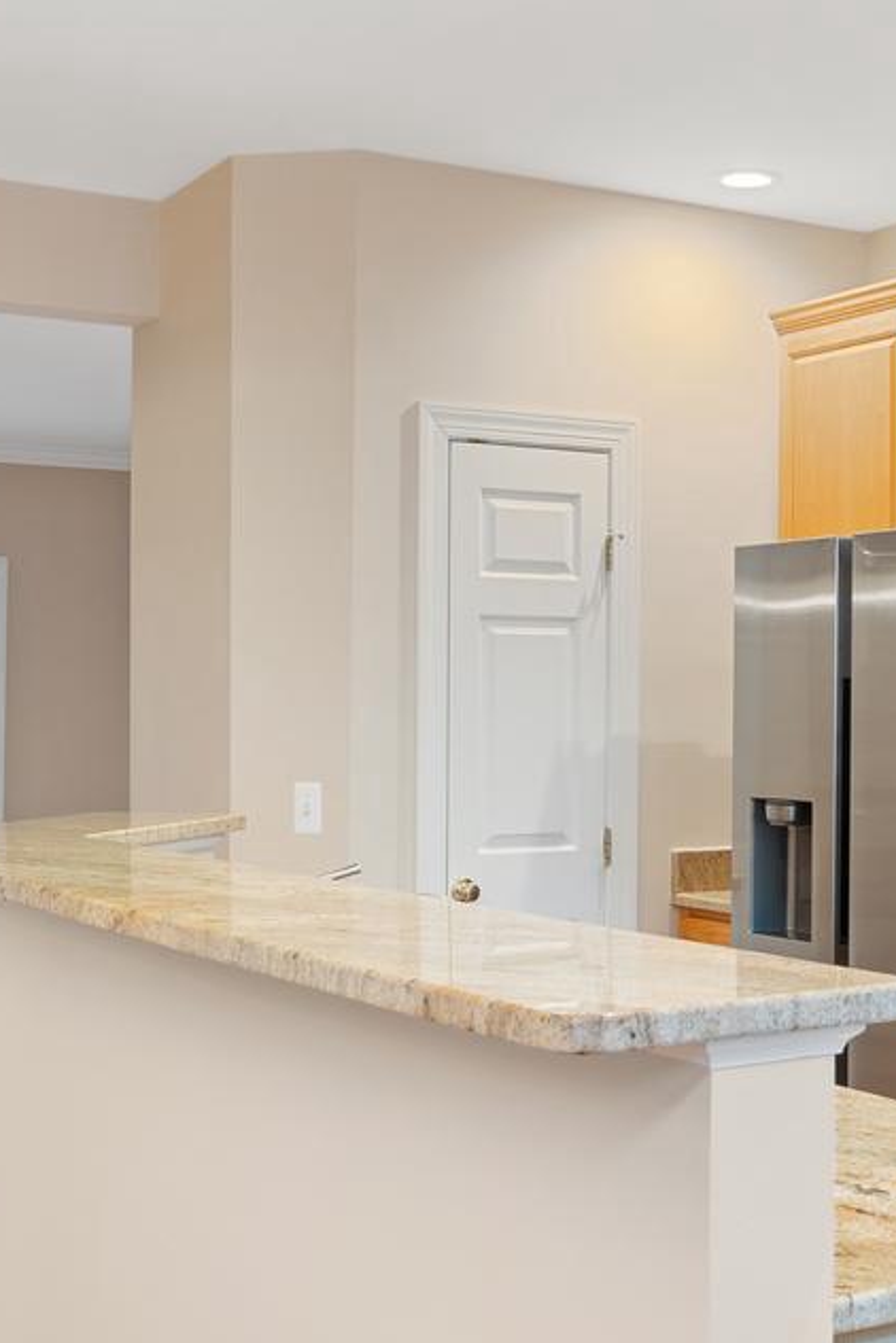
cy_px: 729
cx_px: 652
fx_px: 2053
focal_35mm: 55
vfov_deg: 36.2
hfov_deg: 24.4
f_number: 7.1
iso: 200
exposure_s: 2.5
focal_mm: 17
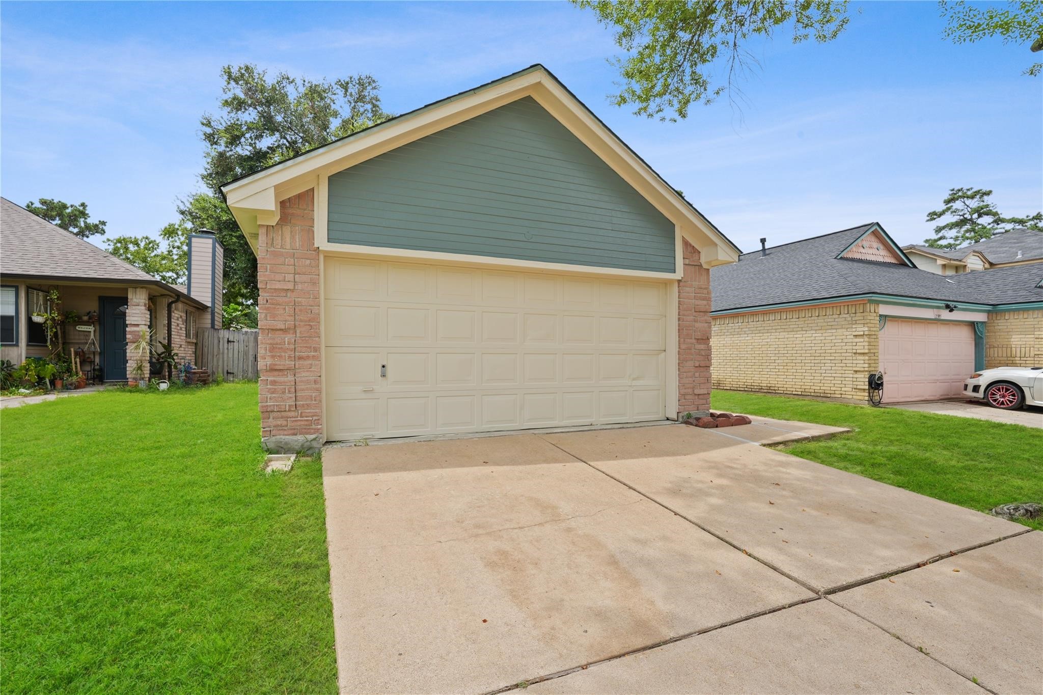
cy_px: 348
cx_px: 522
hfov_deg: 95.0
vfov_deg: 72.0
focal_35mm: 16
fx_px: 478
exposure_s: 1/200
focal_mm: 16.5
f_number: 5.6
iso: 100
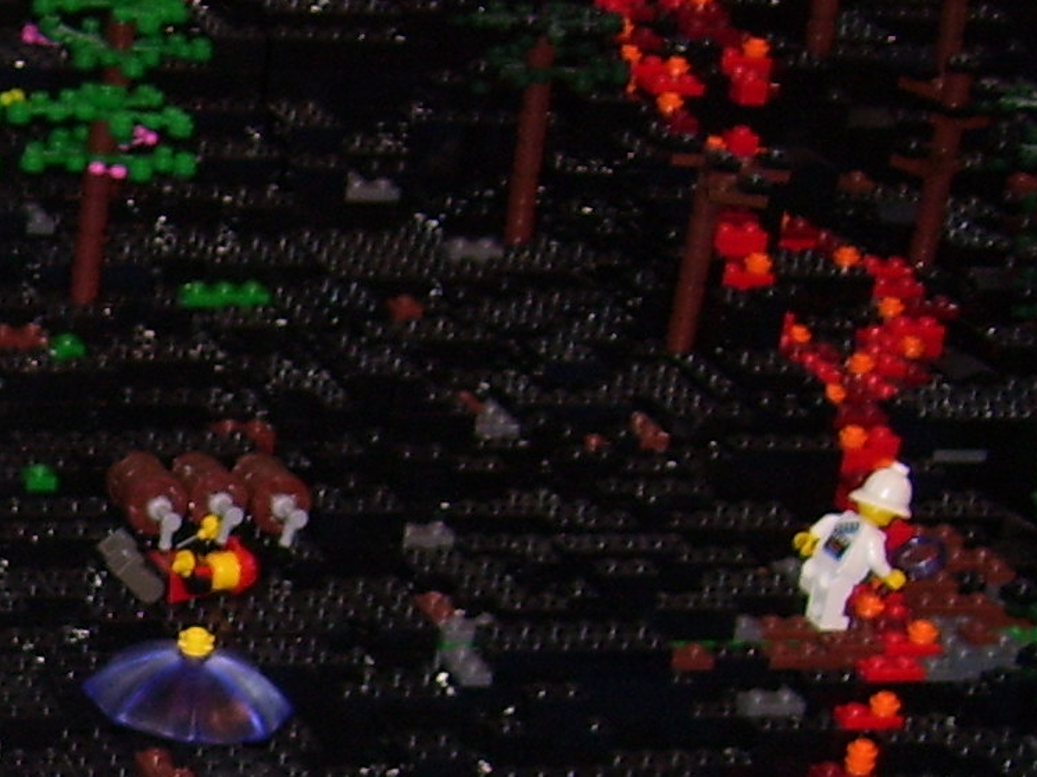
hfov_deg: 16.3
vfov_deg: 12.9
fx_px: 3325
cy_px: 985
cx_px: -501
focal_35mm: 111
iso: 80
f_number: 2.7
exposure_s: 1/60
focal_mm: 6
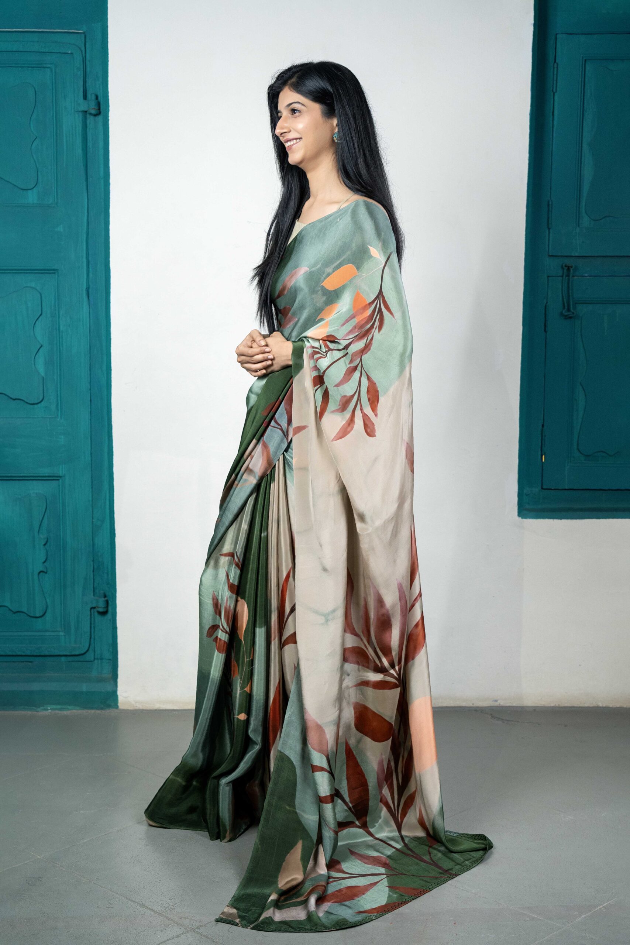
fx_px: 1207
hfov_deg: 29.2
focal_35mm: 46
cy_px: 472
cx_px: 315
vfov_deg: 42.7
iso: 1000
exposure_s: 1/160
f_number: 5
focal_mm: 46
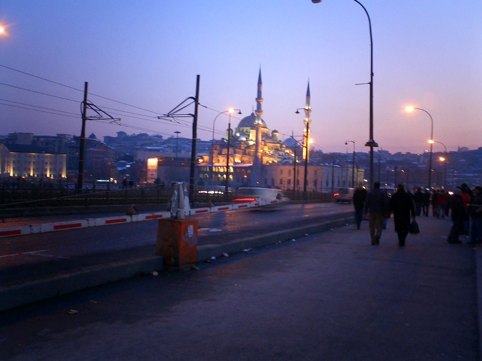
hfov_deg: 50.1
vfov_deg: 38.7
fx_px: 515
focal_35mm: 37
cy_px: 180
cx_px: 241
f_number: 3.5
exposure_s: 1/5
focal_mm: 5.6
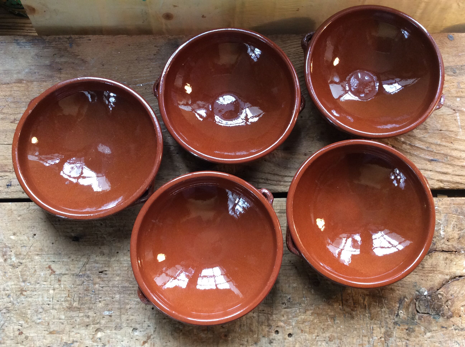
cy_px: 174
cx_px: 232
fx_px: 429
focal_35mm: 32
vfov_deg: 44.1
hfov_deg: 56.9
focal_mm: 3.3
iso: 64
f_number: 2.4
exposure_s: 1/25
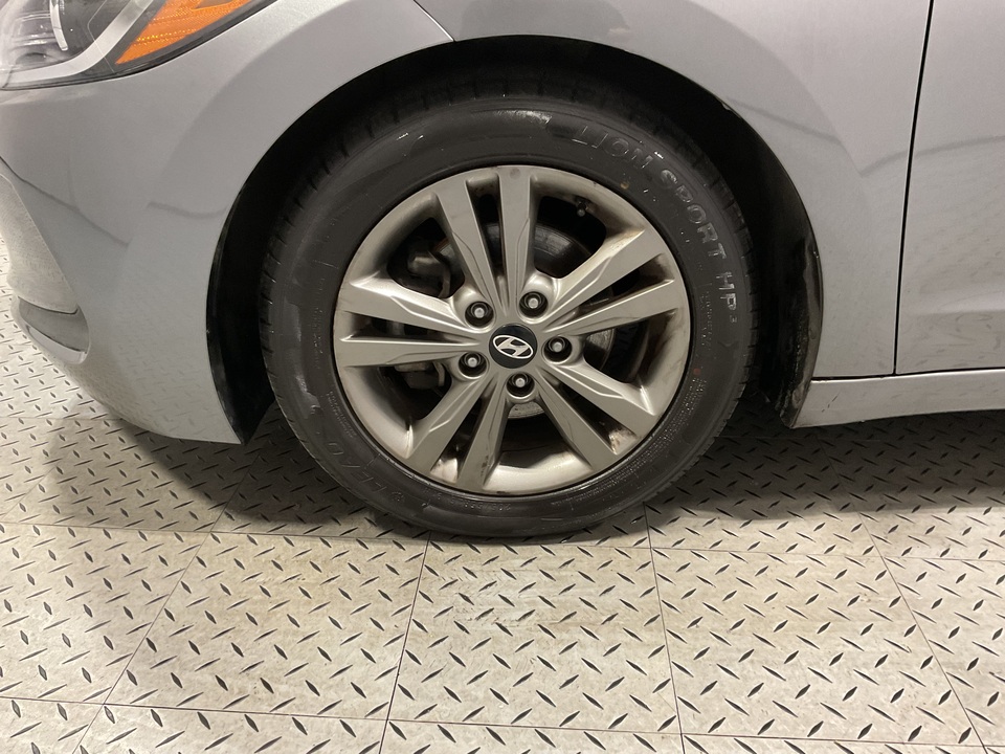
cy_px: 377
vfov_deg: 48.2
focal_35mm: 29
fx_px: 842
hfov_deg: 61.7
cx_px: 502
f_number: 1.8
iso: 160
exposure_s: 1/60
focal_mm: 3
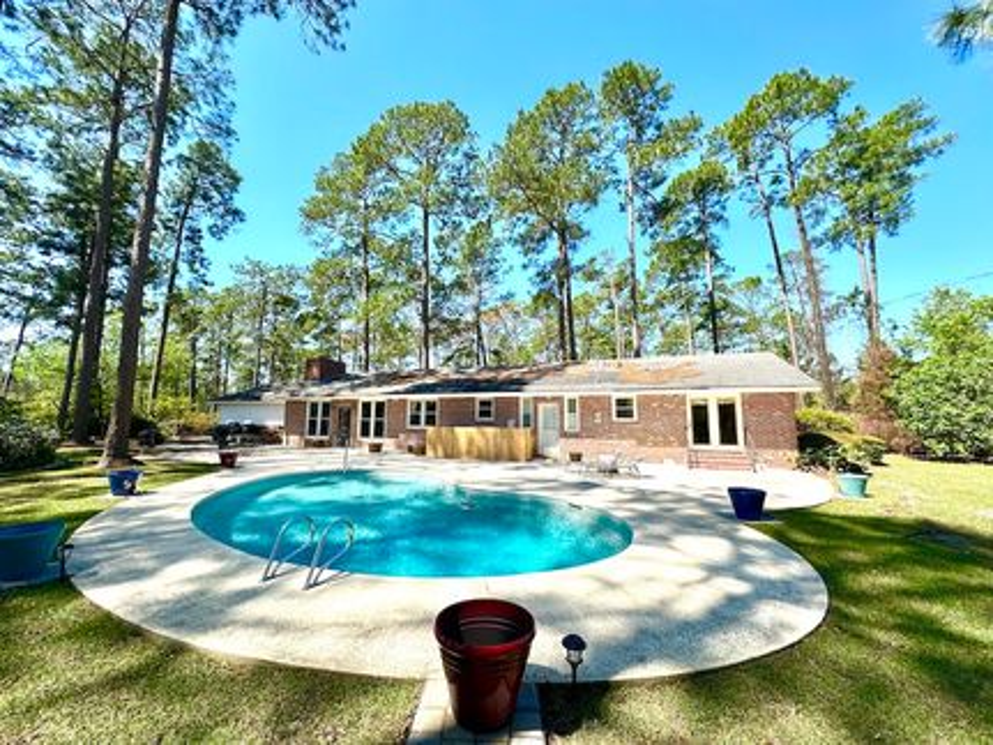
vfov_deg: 85.6
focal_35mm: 14
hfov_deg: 102.1
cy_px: 372
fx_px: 401
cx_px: 496
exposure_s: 1/1171
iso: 40
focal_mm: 2.22
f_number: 2.2
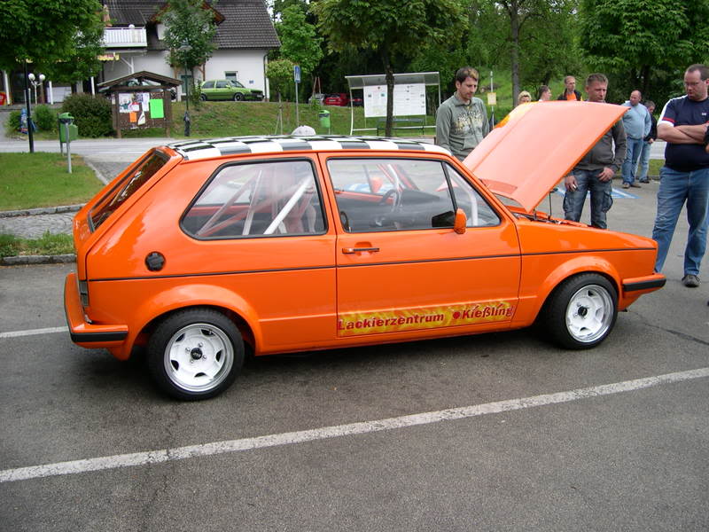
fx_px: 778
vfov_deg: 37.7
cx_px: 354
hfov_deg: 49.0
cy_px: 266
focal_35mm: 38
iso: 100
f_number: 2.8
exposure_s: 1/545
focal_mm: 8
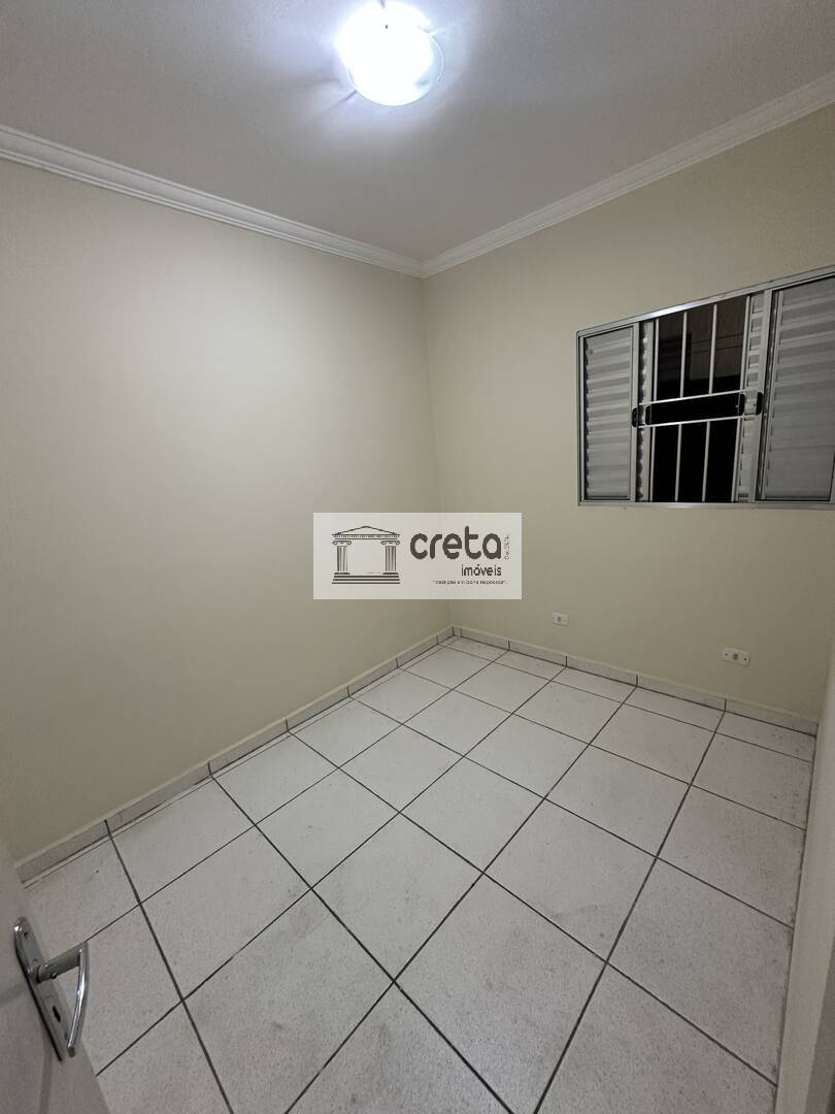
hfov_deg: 85.7
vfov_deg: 102.1
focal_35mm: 14
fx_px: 450
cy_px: 557
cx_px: 418
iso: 250
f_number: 2.2
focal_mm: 2.22
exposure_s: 1/60
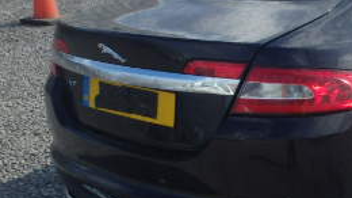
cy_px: 140
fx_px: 700
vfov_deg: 16.0
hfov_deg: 26.8
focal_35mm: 75
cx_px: 347
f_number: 3.9
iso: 200
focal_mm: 5
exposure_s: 1/1000
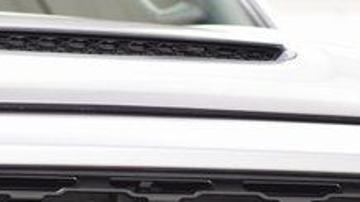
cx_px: 94
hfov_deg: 6.7
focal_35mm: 322
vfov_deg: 3.7
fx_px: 3073
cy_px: 324
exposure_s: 1/50
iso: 1600
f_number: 2.8
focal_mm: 70
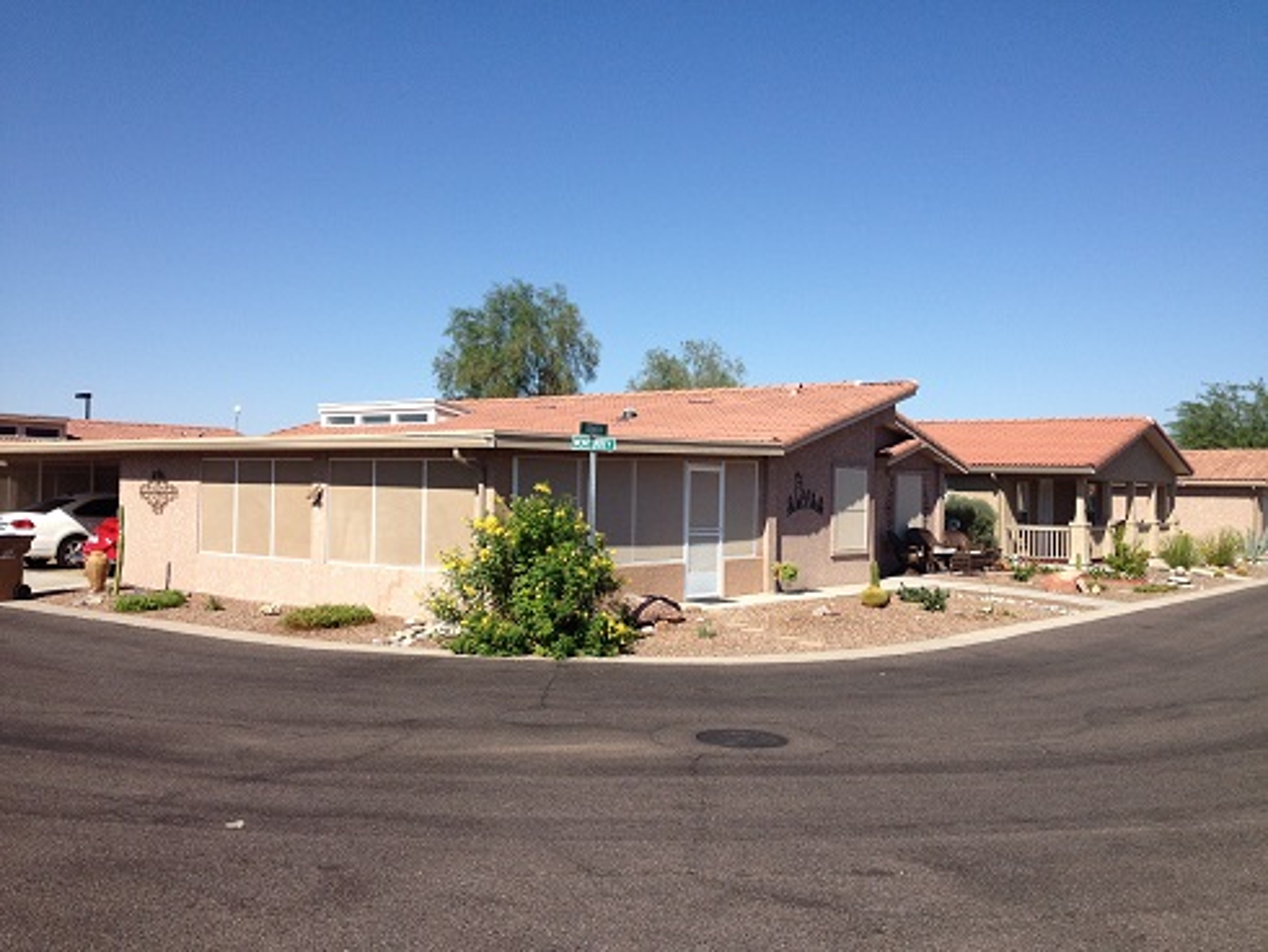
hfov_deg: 52.6
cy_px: 476
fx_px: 1283
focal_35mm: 35
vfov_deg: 40.7
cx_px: 634
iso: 50
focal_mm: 4.28
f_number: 2.4
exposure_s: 1/1972
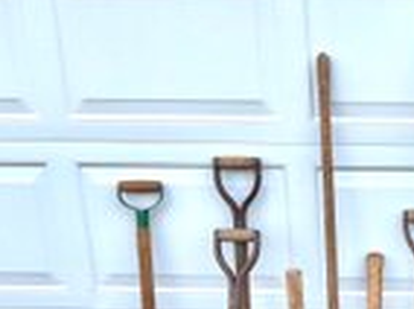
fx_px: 836
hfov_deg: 26.0
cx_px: 442
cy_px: 296
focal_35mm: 70
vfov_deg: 20.4
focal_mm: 3
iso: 16
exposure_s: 1/519
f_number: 1.8
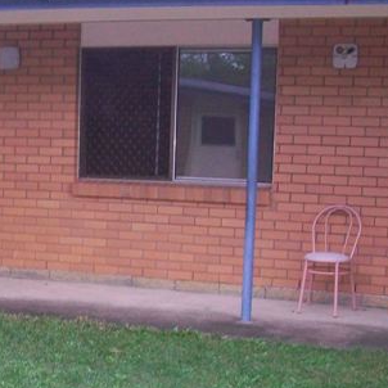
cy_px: 234
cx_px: 58
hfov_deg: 22.6
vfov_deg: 23.0
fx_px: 951
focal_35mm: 75
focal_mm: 5.7
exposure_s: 1/125
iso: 160
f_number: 2.8
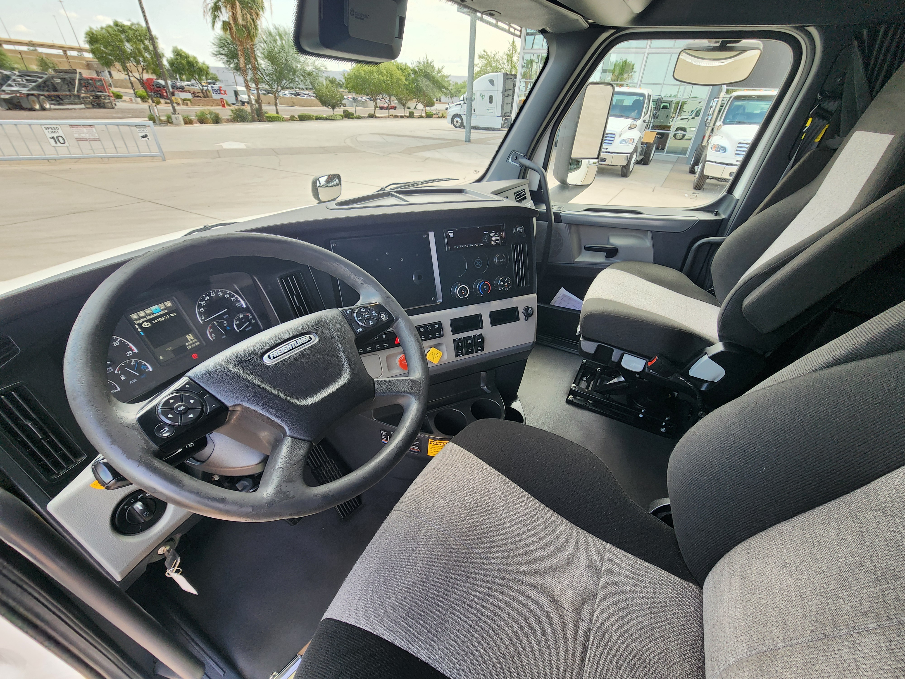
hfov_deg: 106.2
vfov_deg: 89.9
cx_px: 452
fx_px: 340
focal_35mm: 13
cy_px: 340
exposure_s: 1/120
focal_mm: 2.2
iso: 80
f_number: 2.2
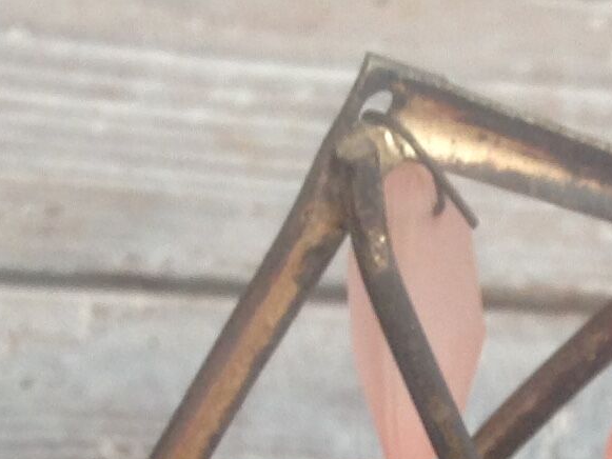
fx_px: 2759
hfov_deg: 12.4
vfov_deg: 8.9
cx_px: 668
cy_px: 951
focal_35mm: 156
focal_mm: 4.28
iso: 50
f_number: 2.4
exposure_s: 1/17
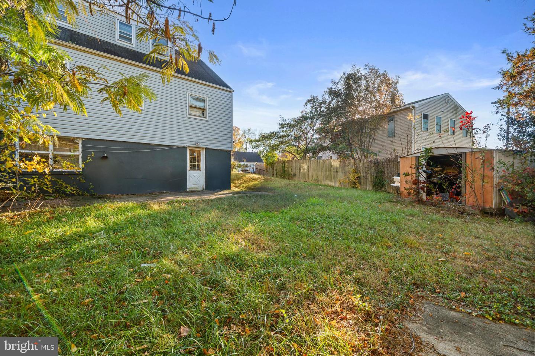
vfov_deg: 77.3
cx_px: 268
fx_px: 223
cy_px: 178
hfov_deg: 100.4
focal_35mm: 15
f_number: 8
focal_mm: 15
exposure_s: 1/50
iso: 500
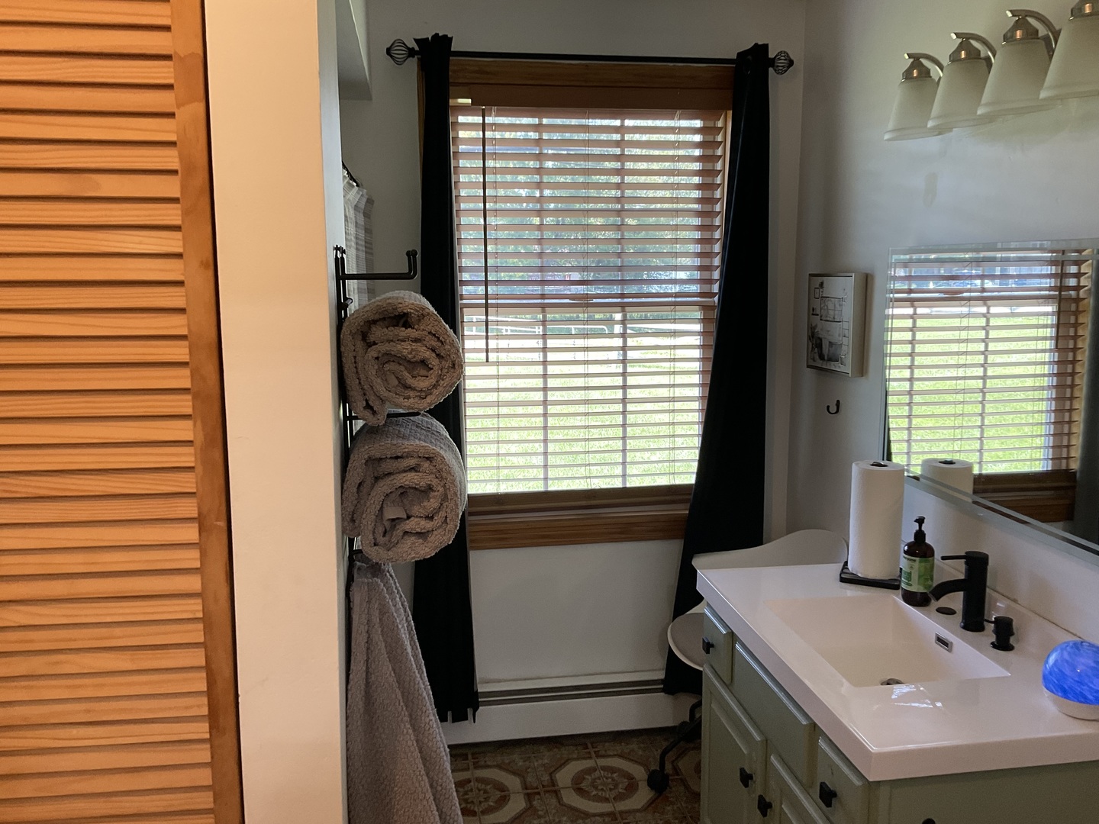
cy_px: 412
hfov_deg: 61.7
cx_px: 550
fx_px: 921
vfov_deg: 48.2
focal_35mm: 29
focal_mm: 3
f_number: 1.8
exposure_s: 1/60
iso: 50
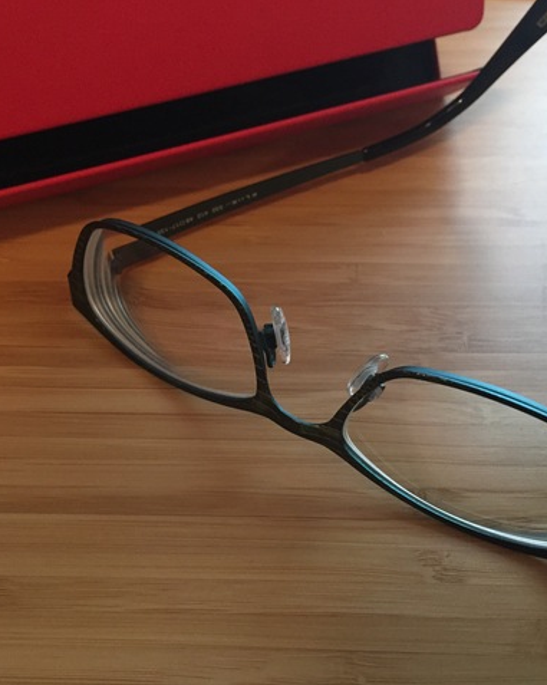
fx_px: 770
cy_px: 342
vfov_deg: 48.0
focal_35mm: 38
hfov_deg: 39.1
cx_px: 260
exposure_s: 1/20
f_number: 2.2
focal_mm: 4.15
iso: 250
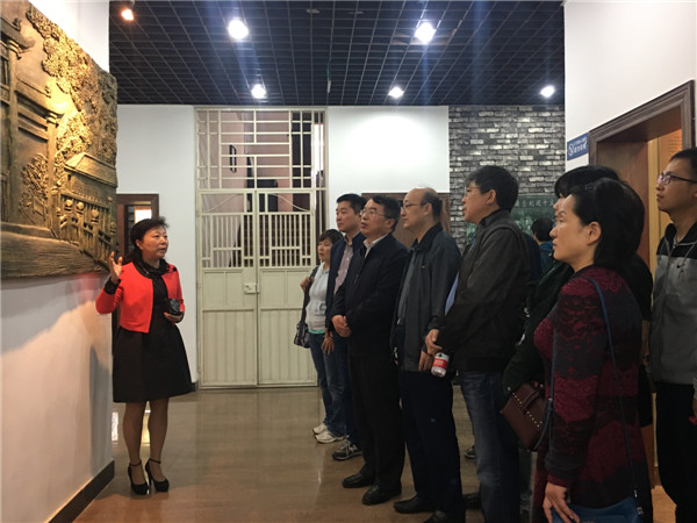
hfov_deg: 61.7
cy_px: 262
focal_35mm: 29
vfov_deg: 48.2
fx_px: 584
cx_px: 348
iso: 100
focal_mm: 4.15
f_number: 2.2
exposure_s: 1/10
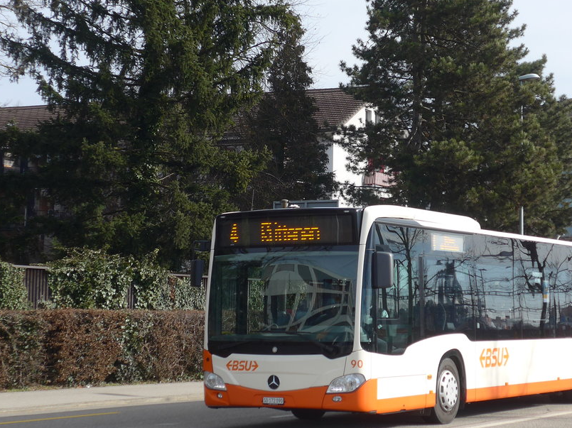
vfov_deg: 16.8
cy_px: 184
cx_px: 315
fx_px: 1453
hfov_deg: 22.3
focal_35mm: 88
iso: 80
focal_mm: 12
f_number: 3.5
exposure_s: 1/800
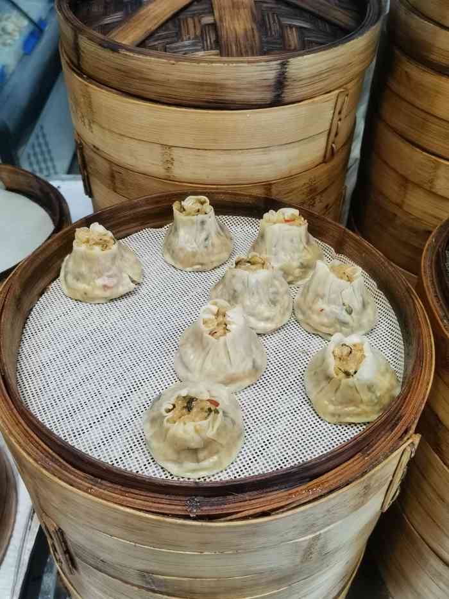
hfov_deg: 45.5
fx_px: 536
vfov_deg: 58.3
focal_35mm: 31
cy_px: 300
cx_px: 224
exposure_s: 1/100
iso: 320
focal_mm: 4.75
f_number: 1.8
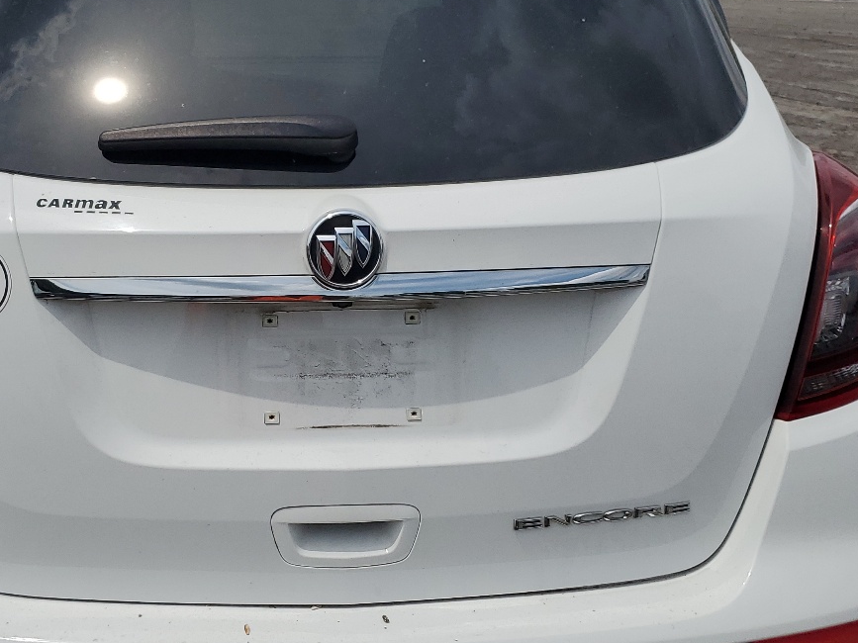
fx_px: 1190
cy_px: 357
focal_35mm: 48
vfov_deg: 30.2
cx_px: 309
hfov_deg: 39.3
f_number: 1.5
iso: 50
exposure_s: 1/10000
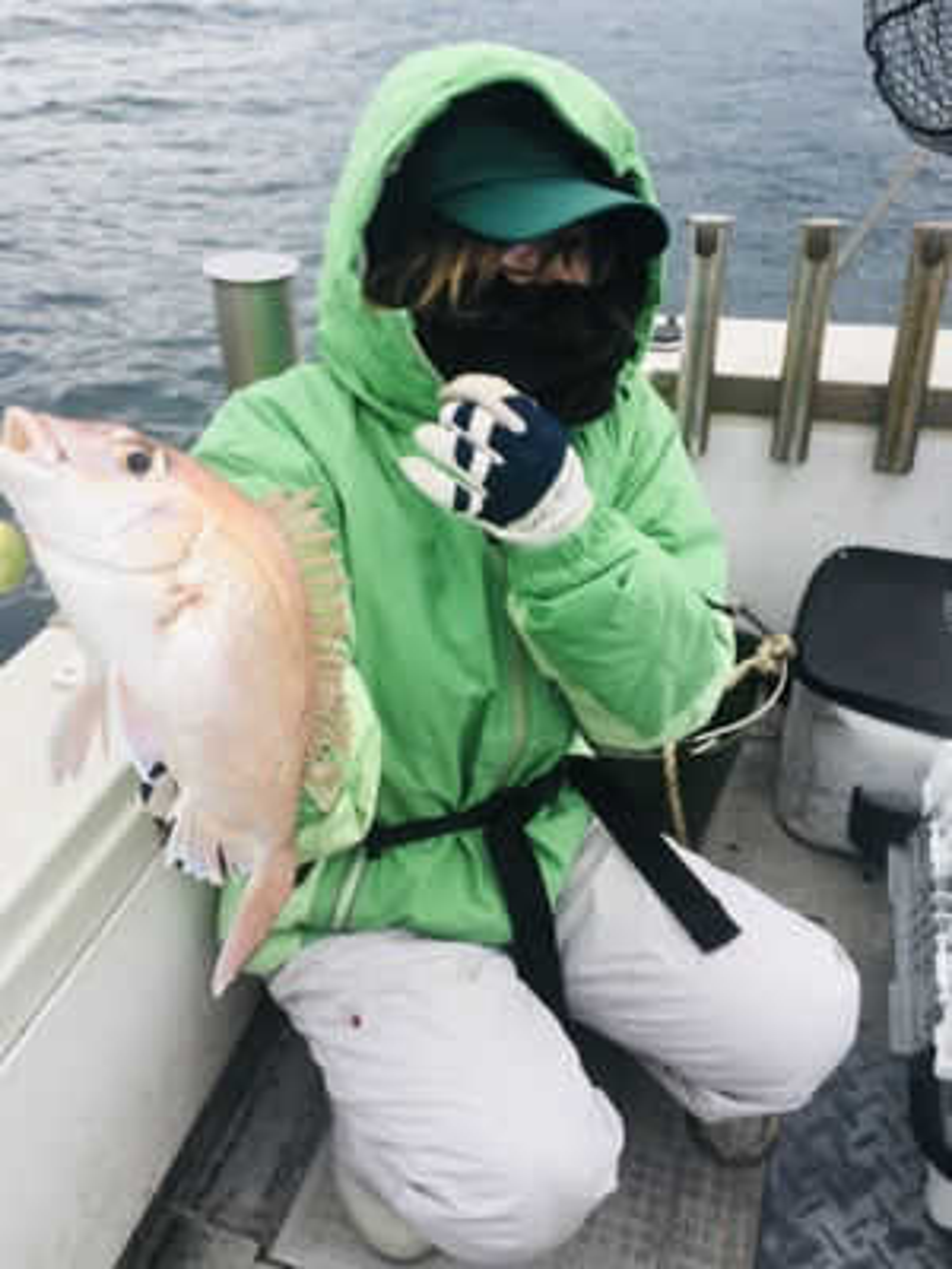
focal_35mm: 29
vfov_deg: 61.7
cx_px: 476
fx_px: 1063
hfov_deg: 48.2
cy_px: 634
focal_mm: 4.15
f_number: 2.2
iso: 25
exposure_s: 1/120
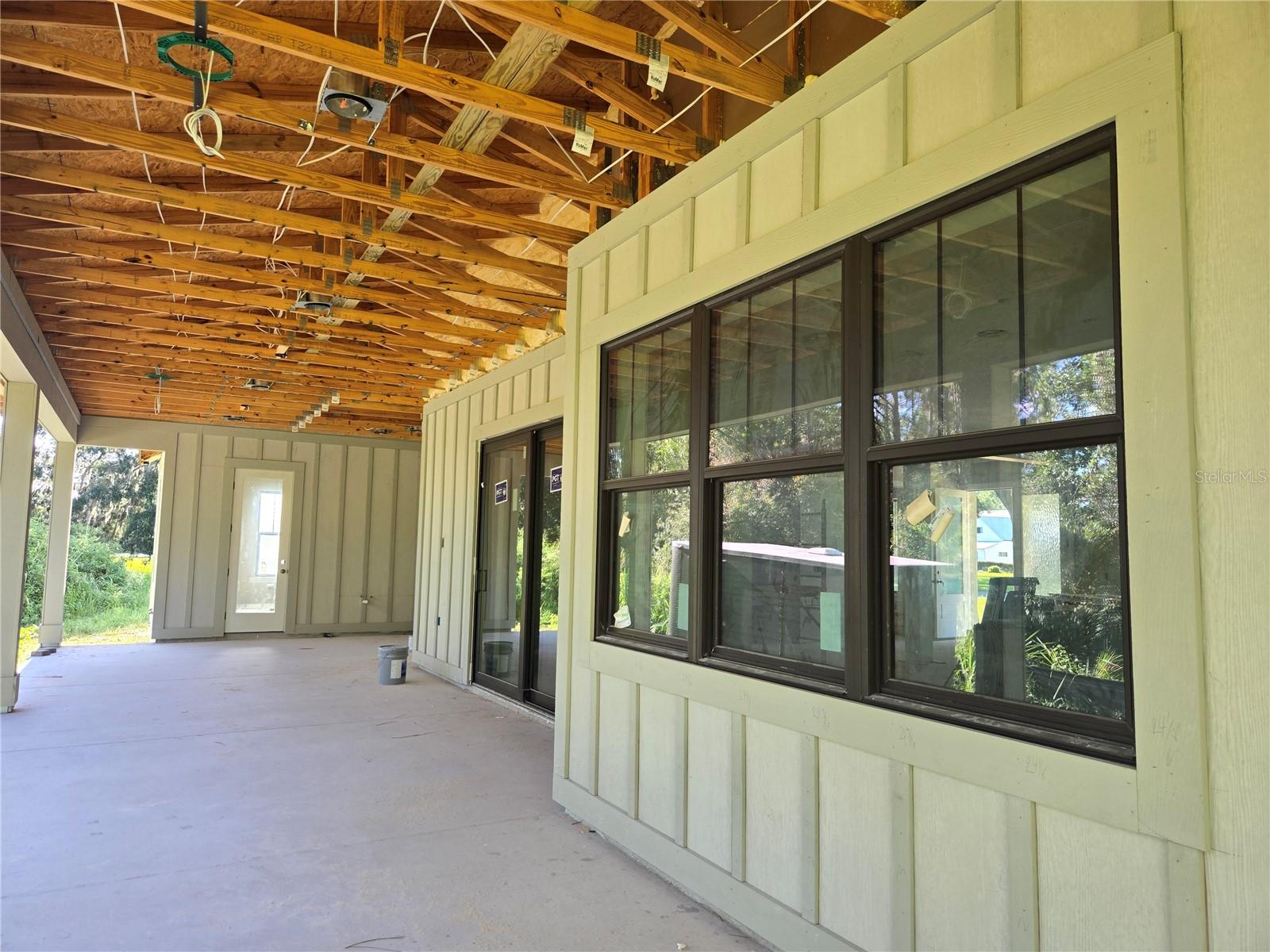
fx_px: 844
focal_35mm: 23
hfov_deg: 73.9
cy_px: 476
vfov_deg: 58.9
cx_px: 635
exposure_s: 1/180
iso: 80
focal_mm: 5.4
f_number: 1.8
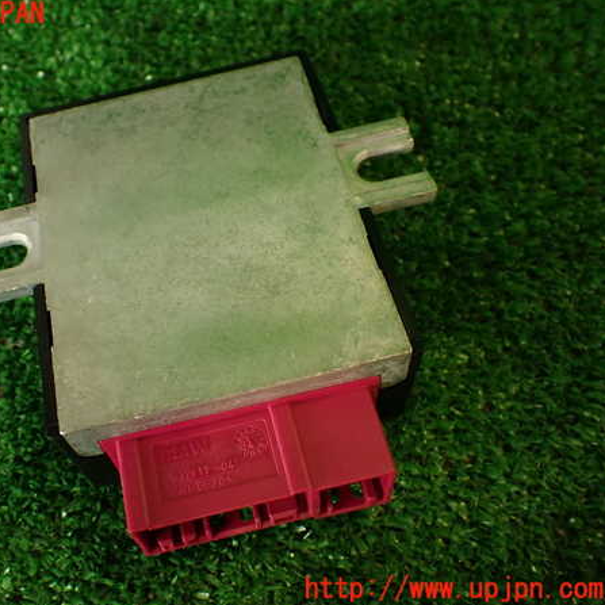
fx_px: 751
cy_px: 302
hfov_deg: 43.3
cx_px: 204
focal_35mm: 38
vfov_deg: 43.9
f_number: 2.4
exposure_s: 1/60
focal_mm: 5.79
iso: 200
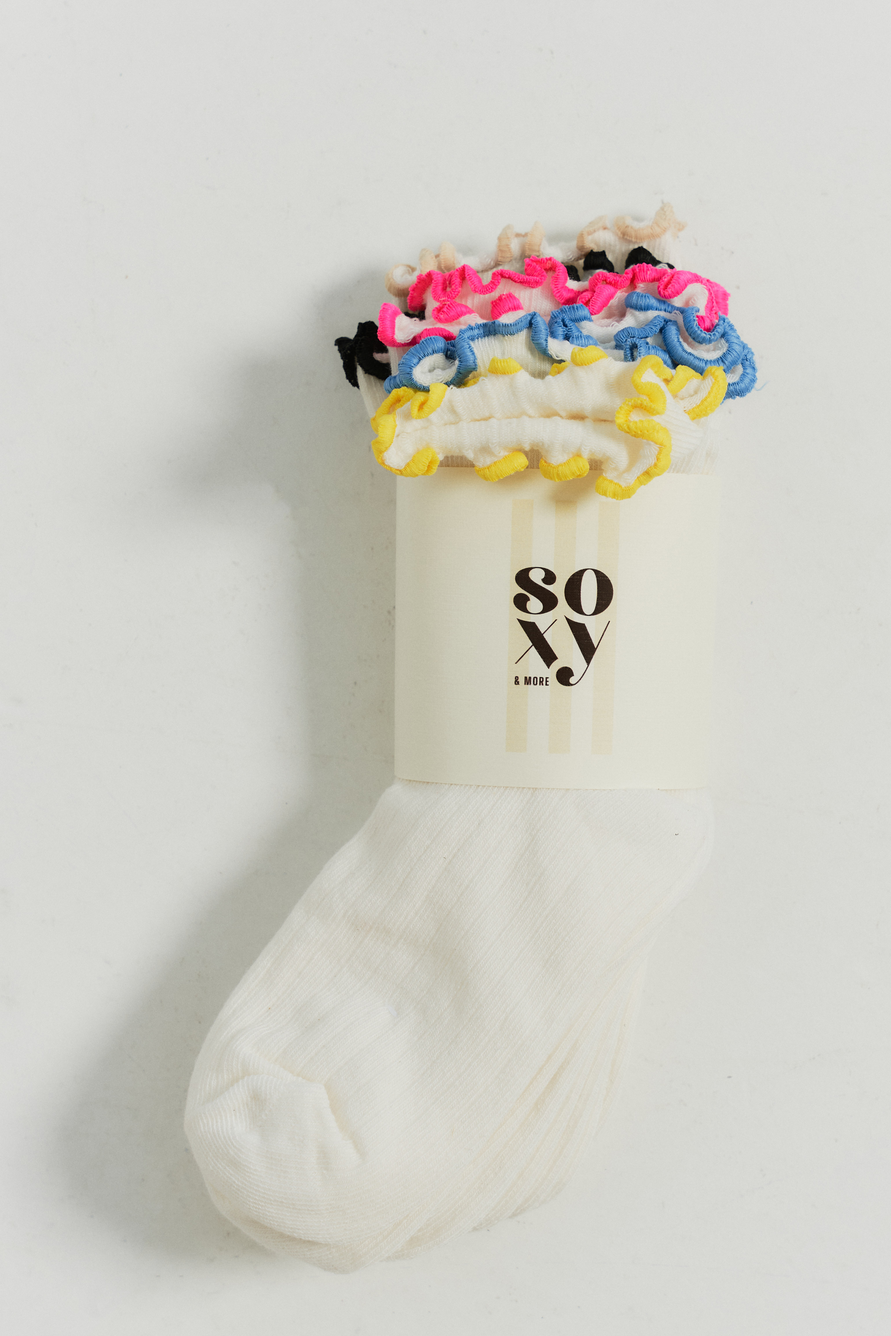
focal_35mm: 91
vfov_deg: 22.4
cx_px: 547
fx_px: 3378
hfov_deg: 15.0
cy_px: 676
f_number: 8
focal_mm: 70
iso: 200
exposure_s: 1/125
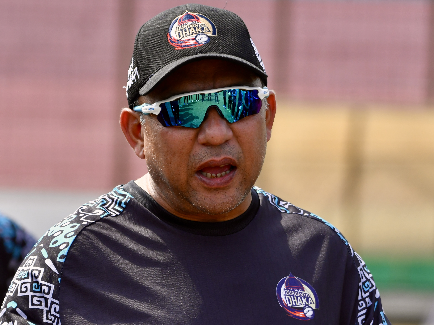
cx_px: 190
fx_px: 4075
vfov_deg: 4.6
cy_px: 162
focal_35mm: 325
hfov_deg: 6.1
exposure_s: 1/2000
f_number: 5.6
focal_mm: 200
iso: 800
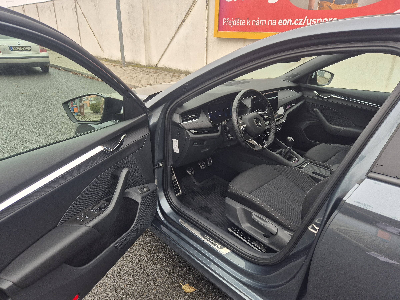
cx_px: 200
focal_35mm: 23
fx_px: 266
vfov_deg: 58.9
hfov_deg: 73.9
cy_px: 150
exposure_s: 1/180
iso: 40
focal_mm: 5.4
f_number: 1.8
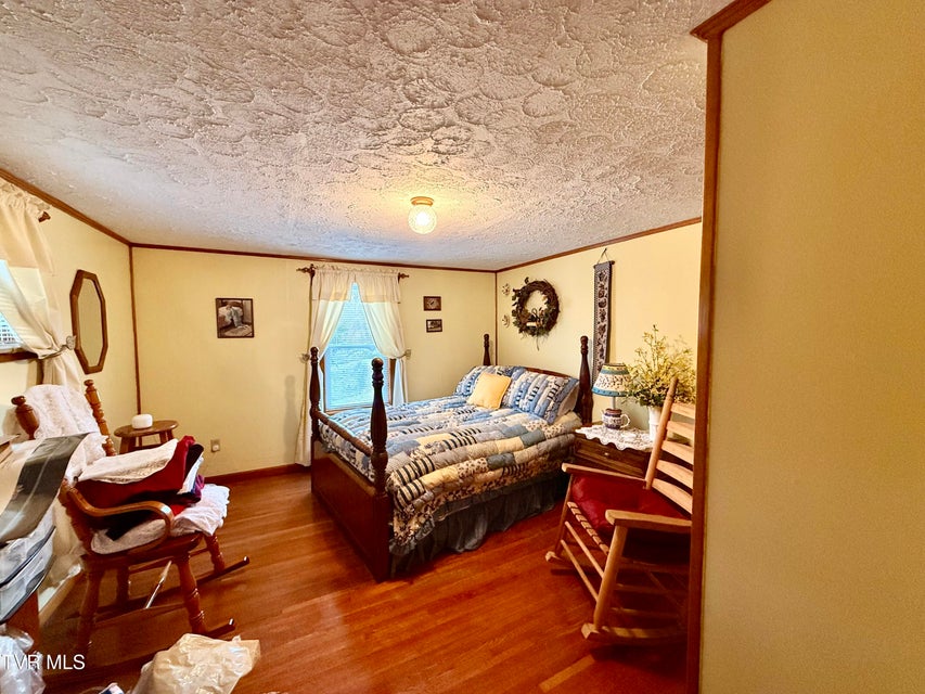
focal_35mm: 14
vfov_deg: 85.7
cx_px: 462
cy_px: 347
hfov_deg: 102.1
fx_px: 374
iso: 640
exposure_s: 1/120
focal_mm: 2.22
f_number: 2.2
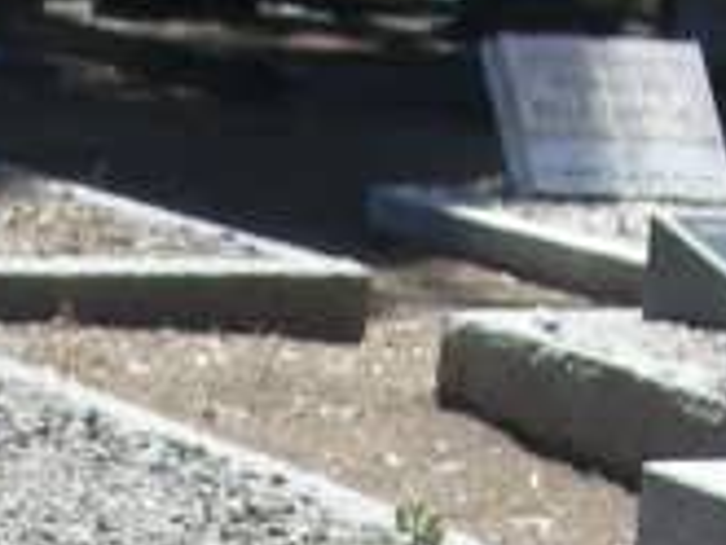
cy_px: 1551
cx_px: -97
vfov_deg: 5.5
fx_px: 5352
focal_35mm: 255
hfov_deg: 7.7
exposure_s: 1/138
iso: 50
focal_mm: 5.7
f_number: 5.7
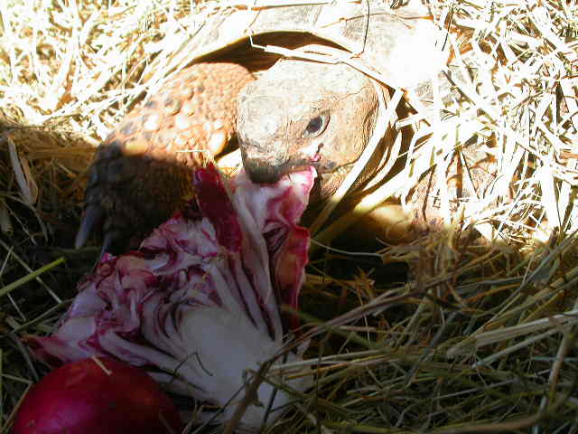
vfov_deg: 18.9
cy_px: 217
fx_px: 1302
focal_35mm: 78
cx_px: 289
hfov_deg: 25.0
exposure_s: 1/97.8
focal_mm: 16.2
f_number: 5.6
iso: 100
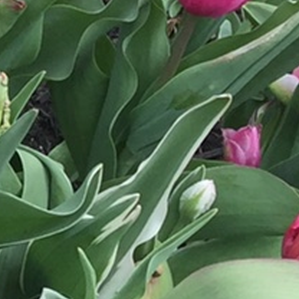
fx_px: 1925
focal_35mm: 197
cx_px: -661
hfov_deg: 7.6
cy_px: 20
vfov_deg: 8.8
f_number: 2.2
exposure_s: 1/842
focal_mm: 4.15
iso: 32
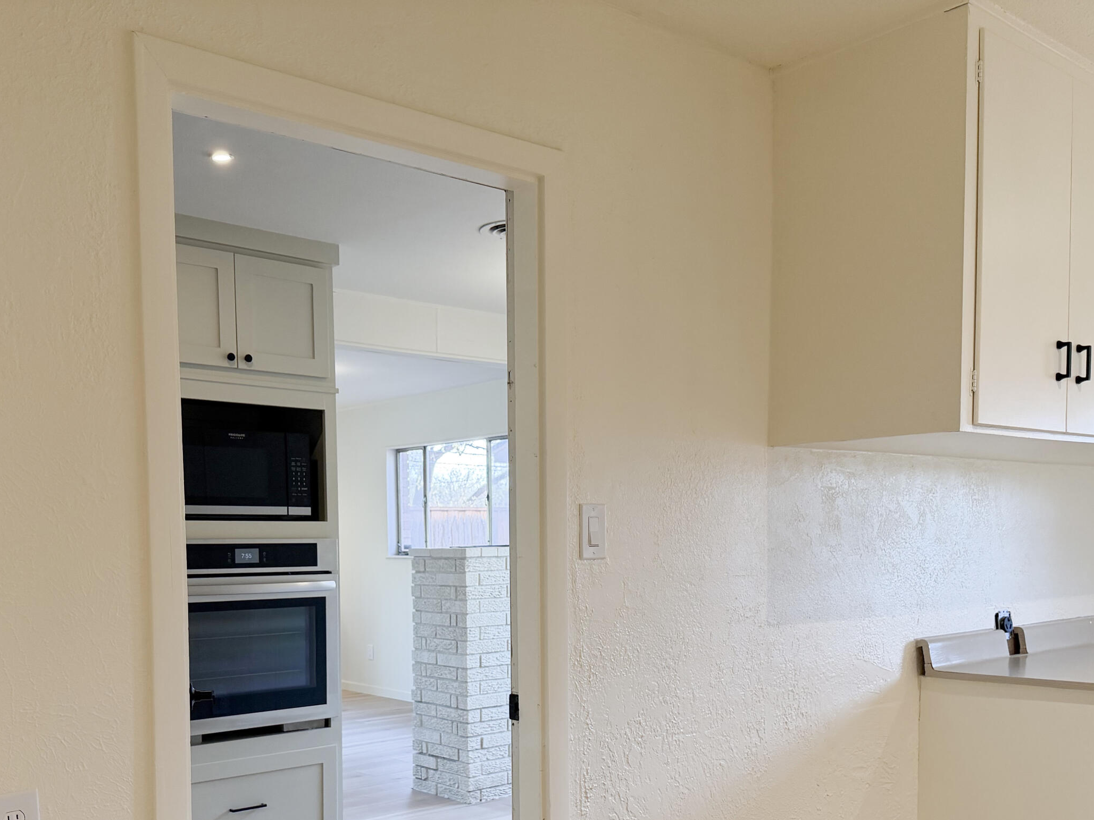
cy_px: 596
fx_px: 1106
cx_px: 489
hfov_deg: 52.5
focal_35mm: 35
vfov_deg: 39.8
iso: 200
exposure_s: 1/127
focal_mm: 6.76
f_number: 1.78
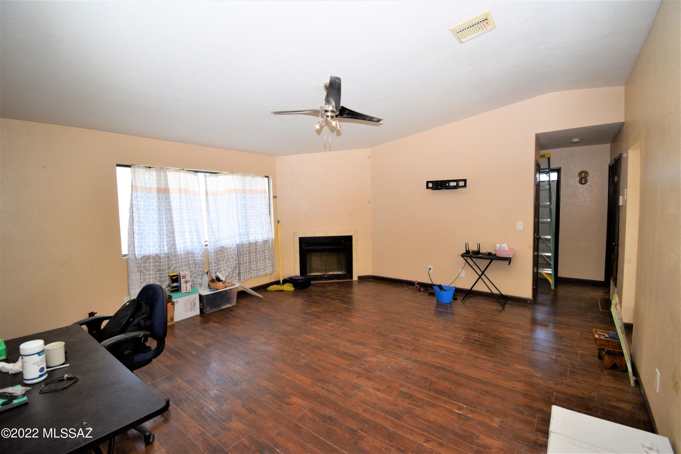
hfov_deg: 100.4
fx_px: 284
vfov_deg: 77.3
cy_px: 227
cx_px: 340
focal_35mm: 15
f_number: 5.6
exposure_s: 1/125
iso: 800
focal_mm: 10
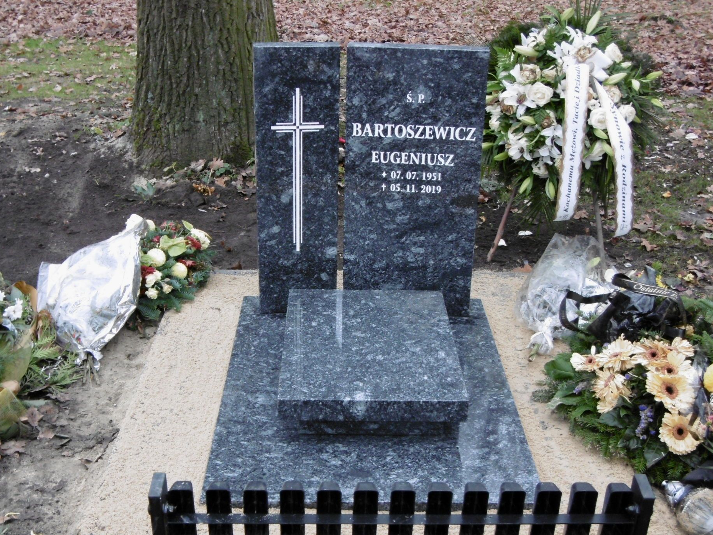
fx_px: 989
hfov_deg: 39.7
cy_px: 292
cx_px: 349
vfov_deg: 30.2
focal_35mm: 48
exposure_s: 1/60
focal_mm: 7.7
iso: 250
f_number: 3.8
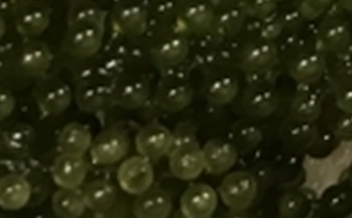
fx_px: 2259
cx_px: 584
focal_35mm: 236
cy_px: -512
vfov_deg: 5.1
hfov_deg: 8.6
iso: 40
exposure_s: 1/17
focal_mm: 3.99
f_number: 1.8
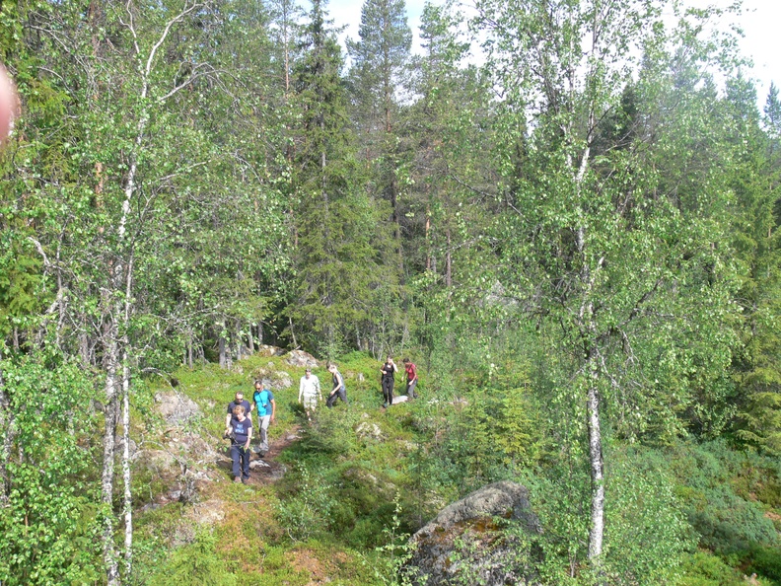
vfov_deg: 40.7
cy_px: 293
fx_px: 790
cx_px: 390
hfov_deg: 52.6
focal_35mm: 35
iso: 80
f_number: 4
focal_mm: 7.4
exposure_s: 1/60
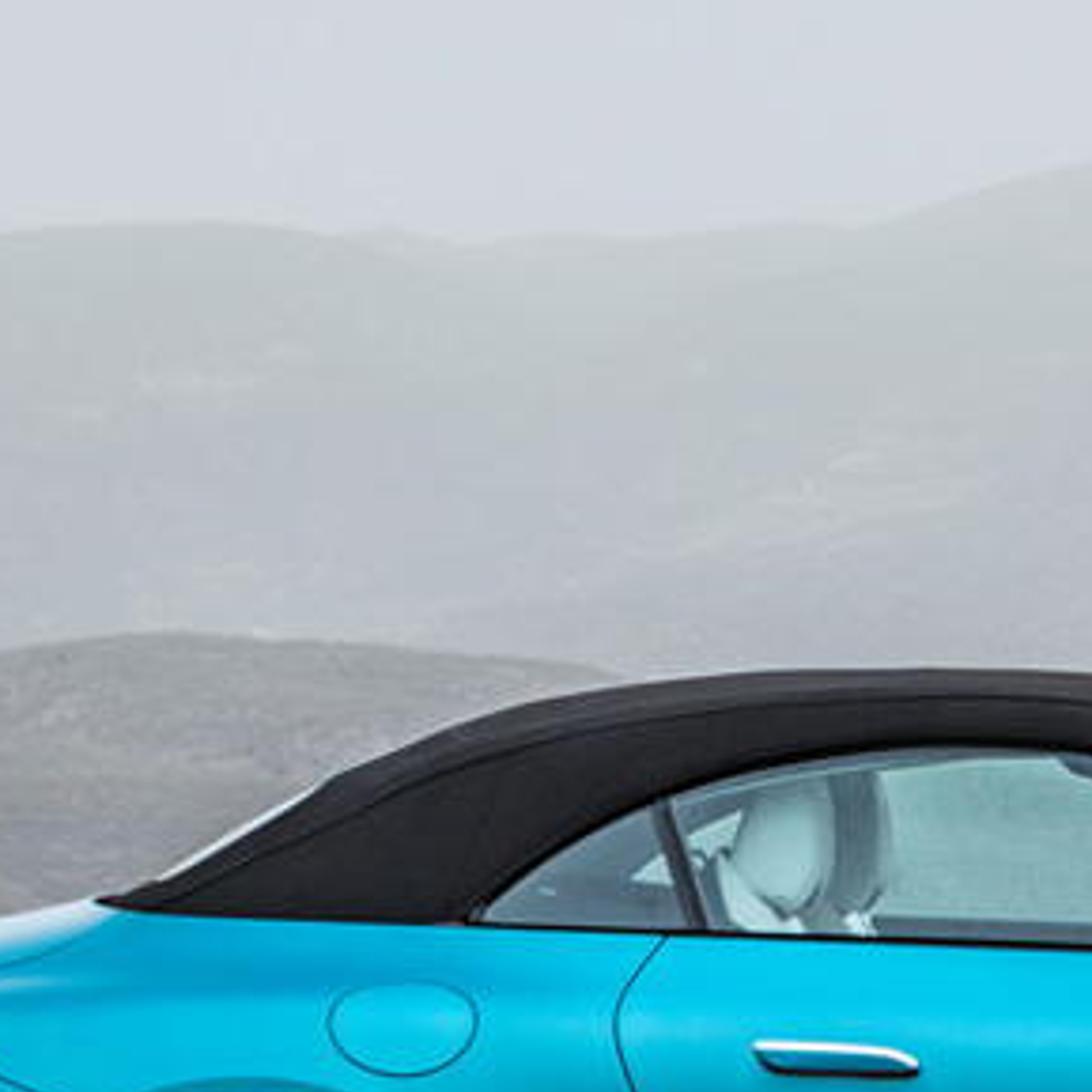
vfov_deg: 4.9
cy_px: 300
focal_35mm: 358
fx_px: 12777
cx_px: 1341
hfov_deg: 4.9
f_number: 5.6
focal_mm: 95
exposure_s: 1/6
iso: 200
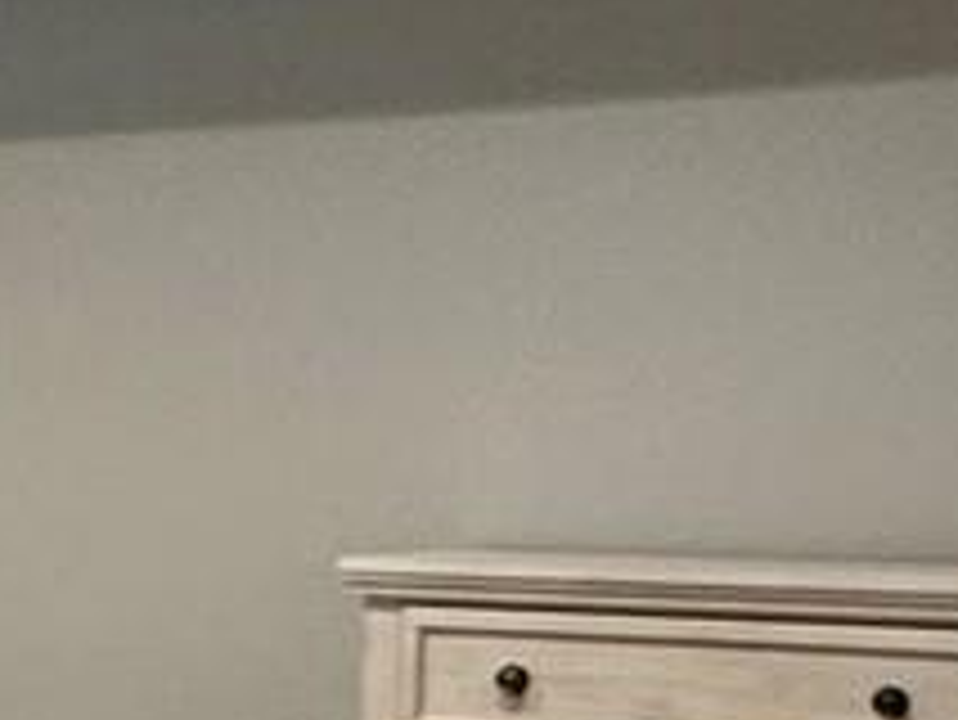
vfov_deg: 13.9
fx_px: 2908
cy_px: 675
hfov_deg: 16.2
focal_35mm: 105
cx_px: -702
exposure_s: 1/60
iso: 200
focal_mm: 2.22
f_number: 2.2
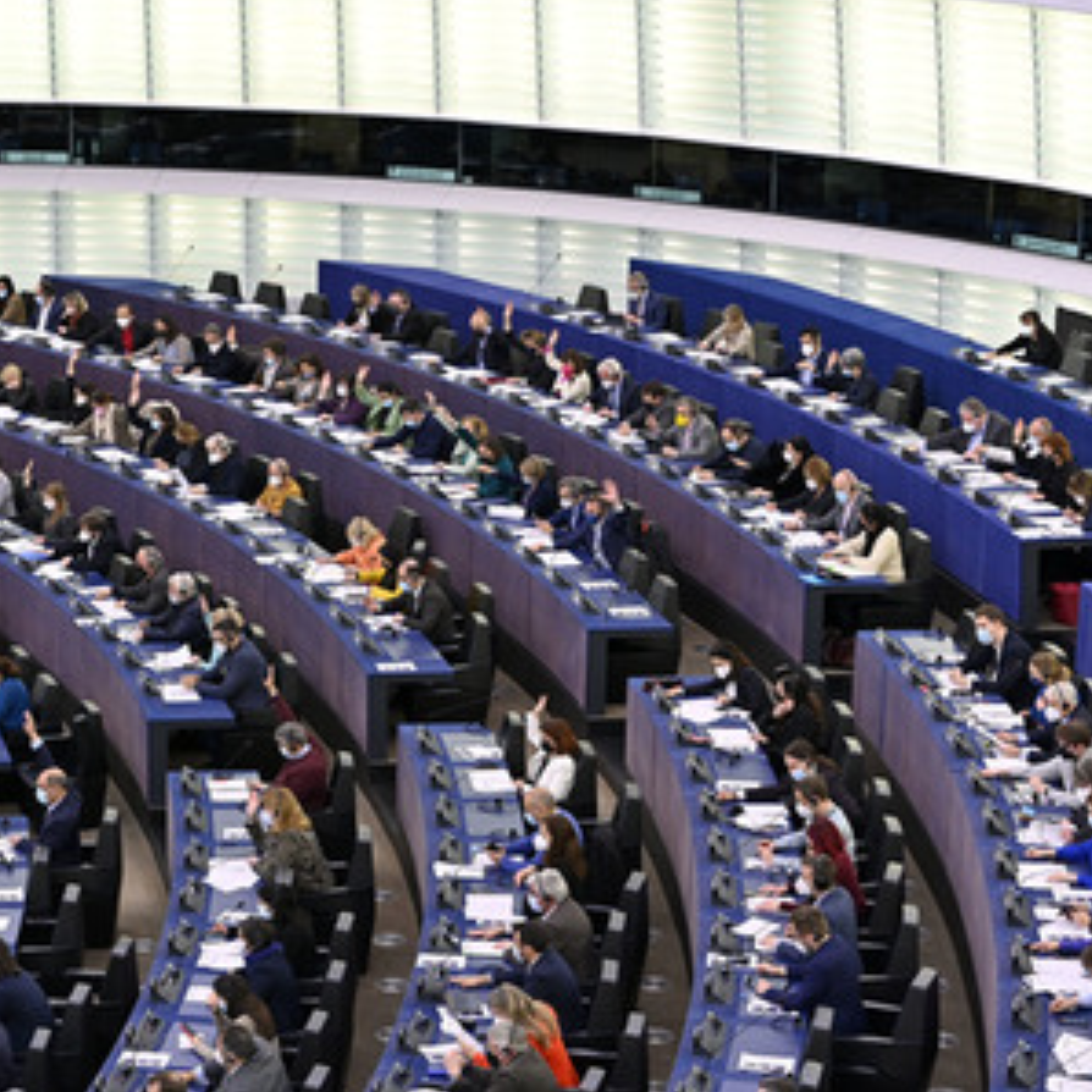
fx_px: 3212
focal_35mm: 90
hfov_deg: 19.2
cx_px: 291
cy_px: 546
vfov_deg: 19.3
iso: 1600
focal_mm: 70
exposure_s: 1/400
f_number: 4
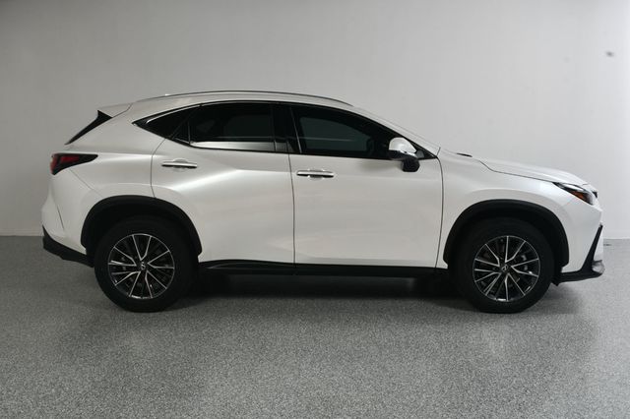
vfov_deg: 43.6
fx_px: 525
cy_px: 210
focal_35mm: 30
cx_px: 315
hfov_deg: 62.0
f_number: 13
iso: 100
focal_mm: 20
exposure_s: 1/160
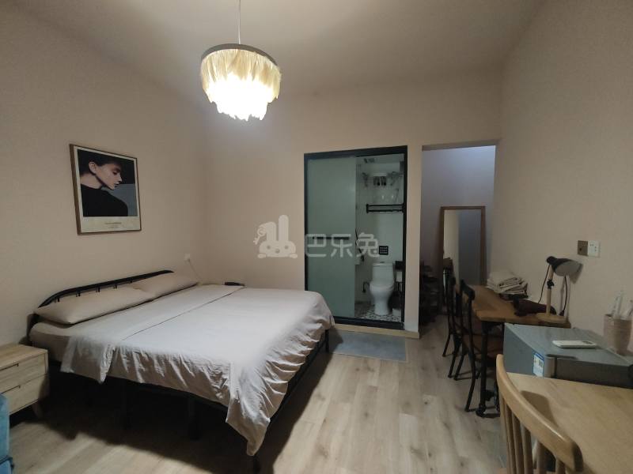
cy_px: 237
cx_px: 316
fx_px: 256
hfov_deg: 102.1
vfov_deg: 85.7
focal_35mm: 14
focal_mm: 2.16
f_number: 2.2
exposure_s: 1/27.9
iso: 400
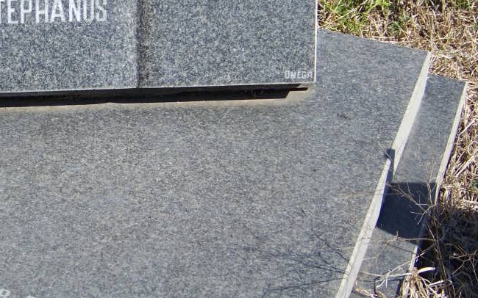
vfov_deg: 9.6
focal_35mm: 137
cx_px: 110
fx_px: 1784
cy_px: 102
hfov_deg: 15.2
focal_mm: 11.7
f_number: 3.2
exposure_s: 1/640
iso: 64
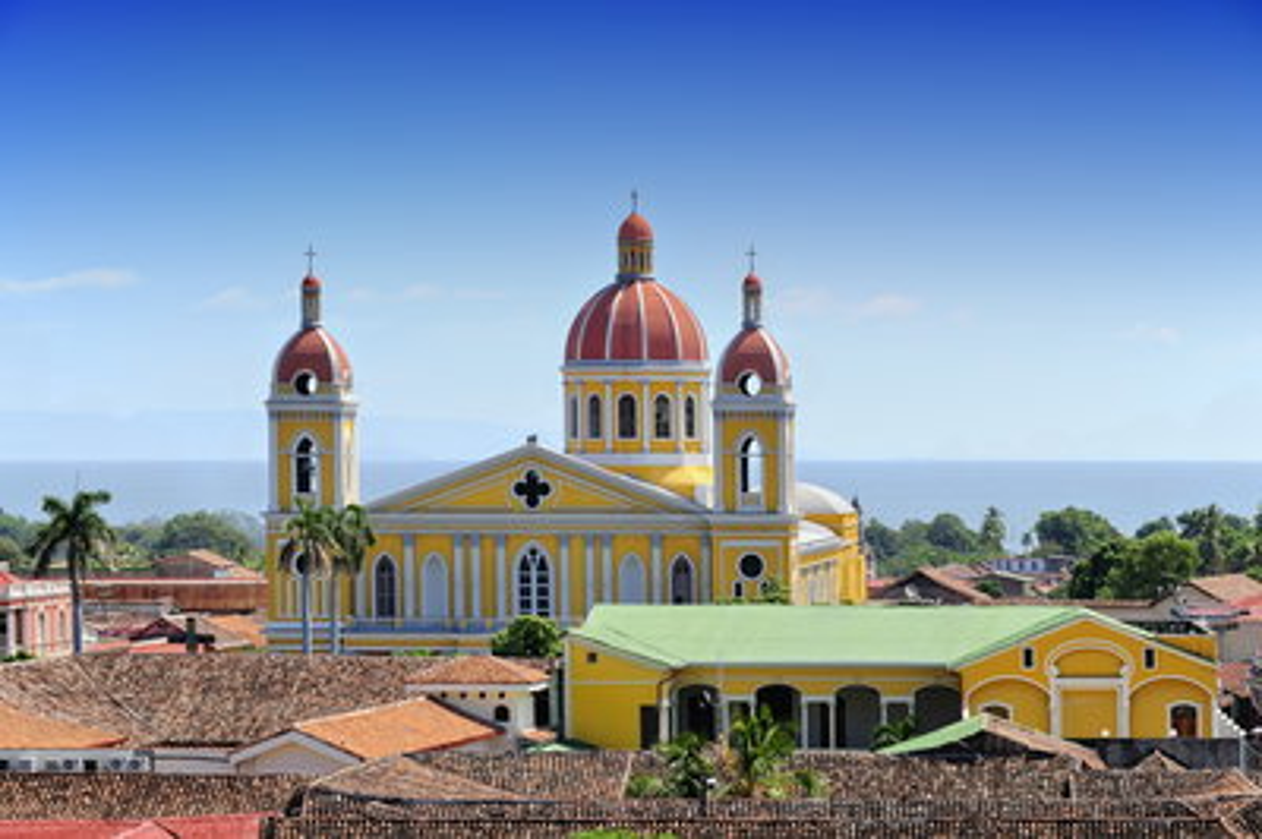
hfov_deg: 15.2
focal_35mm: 135
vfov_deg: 10.1
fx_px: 4728
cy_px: 420
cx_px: 631
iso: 200
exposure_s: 1/500
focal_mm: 90
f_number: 9
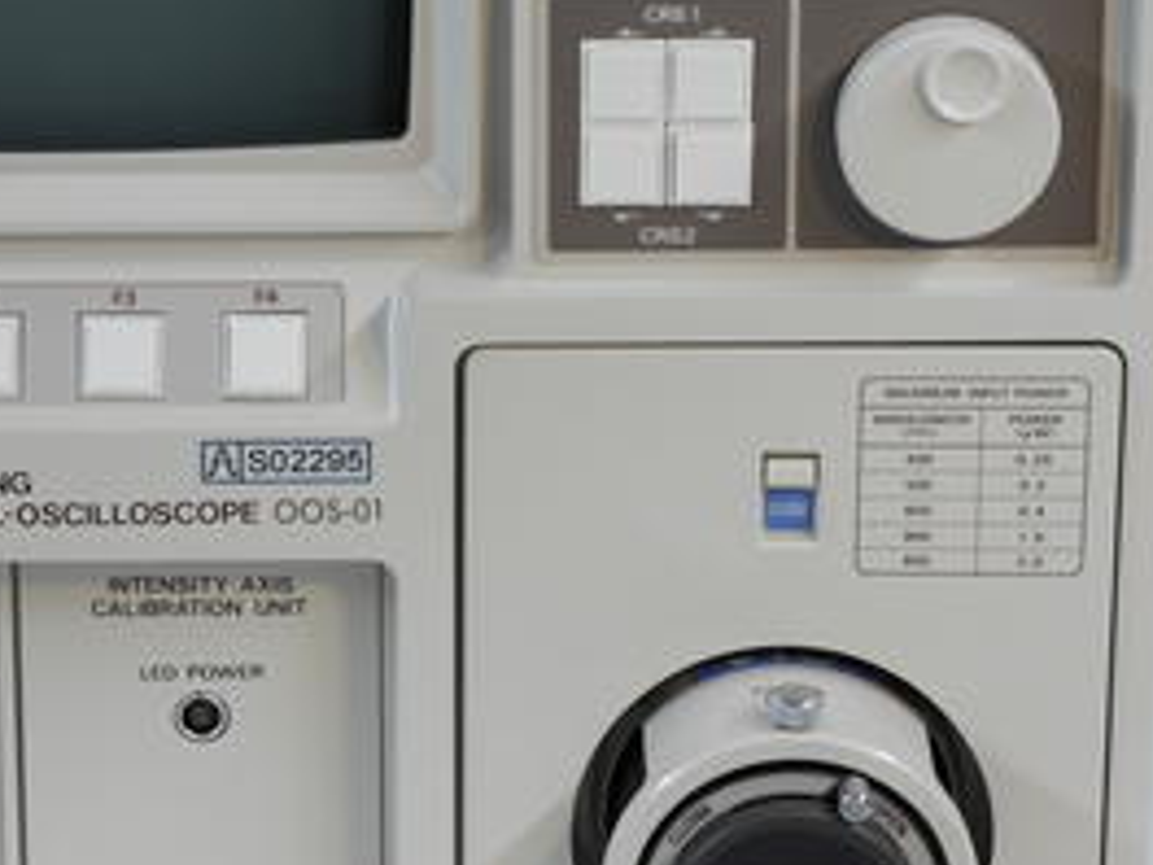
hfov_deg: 9.5
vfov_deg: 7.1
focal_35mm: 209
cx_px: 314
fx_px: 6961
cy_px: 603
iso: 200
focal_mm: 69
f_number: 8
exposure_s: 1/3.2
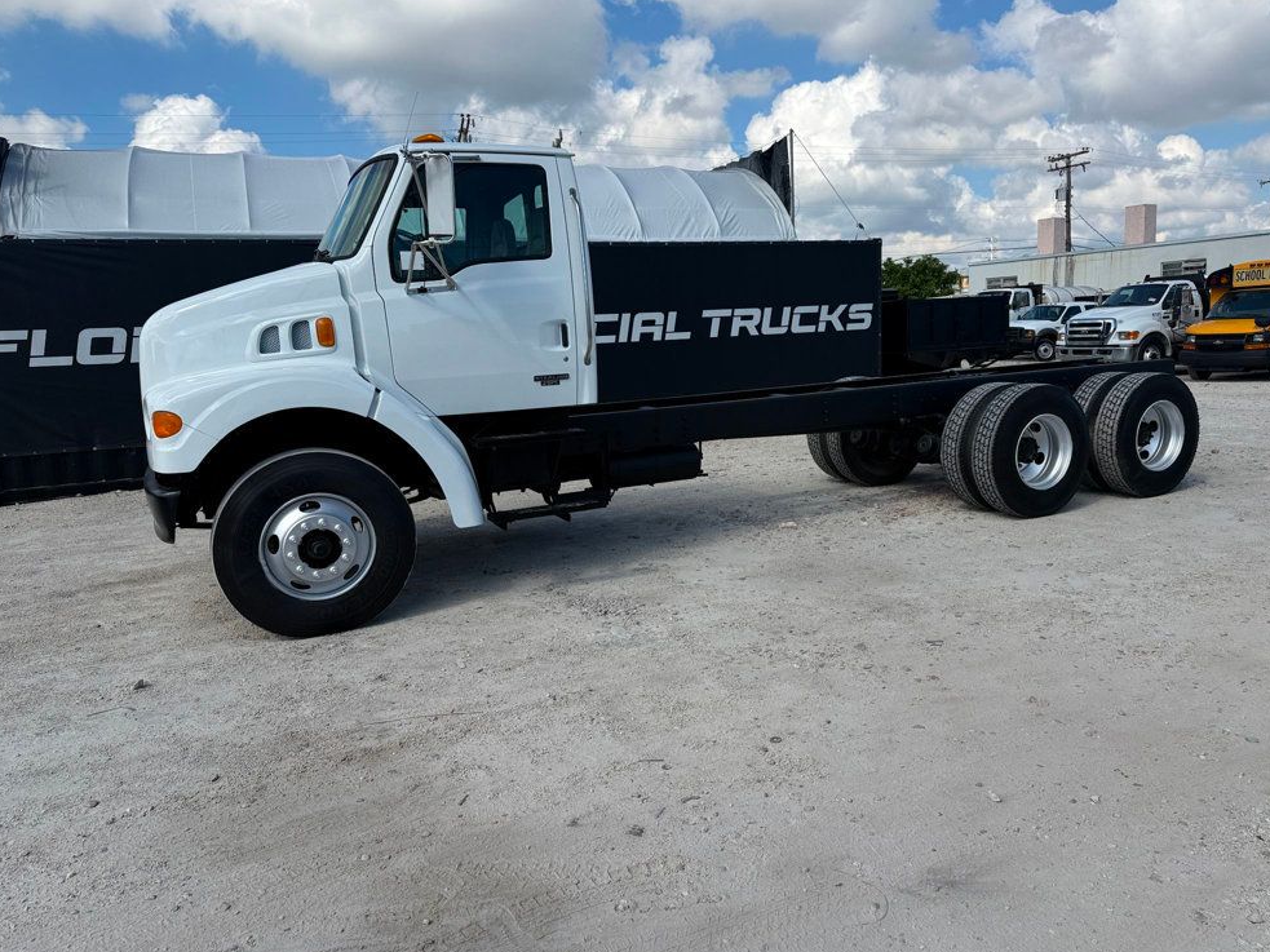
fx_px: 917
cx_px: 655
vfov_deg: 54.9
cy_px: 474
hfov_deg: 69.4
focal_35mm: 25
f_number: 1.78
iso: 80
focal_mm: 6.76
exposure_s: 1/6711
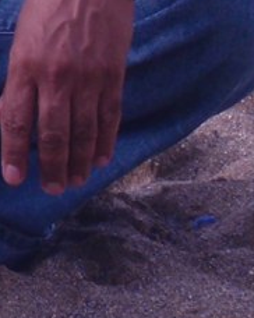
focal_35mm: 224
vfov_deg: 8.6
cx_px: -285
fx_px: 2108
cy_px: -7
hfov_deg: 6.6
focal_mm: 5
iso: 64
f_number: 8
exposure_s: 1/60
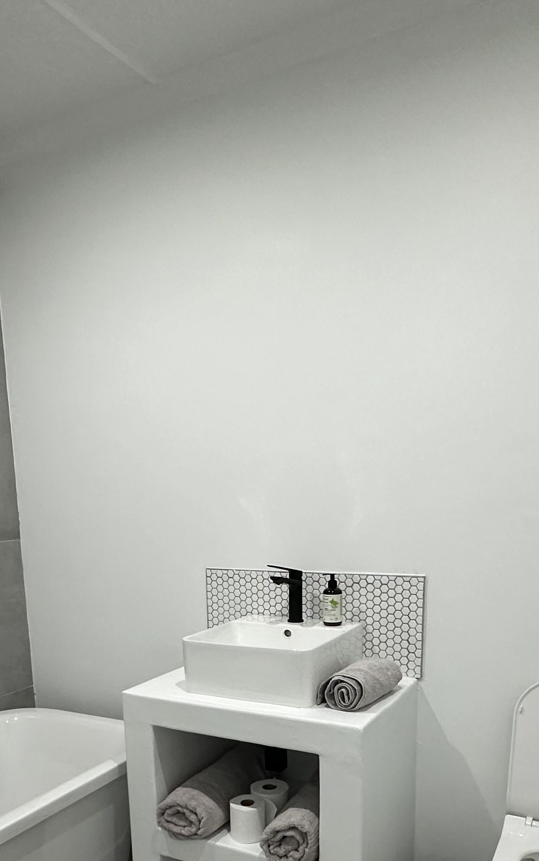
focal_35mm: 30
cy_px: 629
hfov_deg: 41.8
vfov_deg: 60.0
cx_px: 236
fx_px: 705
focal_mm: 2.22
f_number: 2.2
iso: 250
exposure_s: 1/100
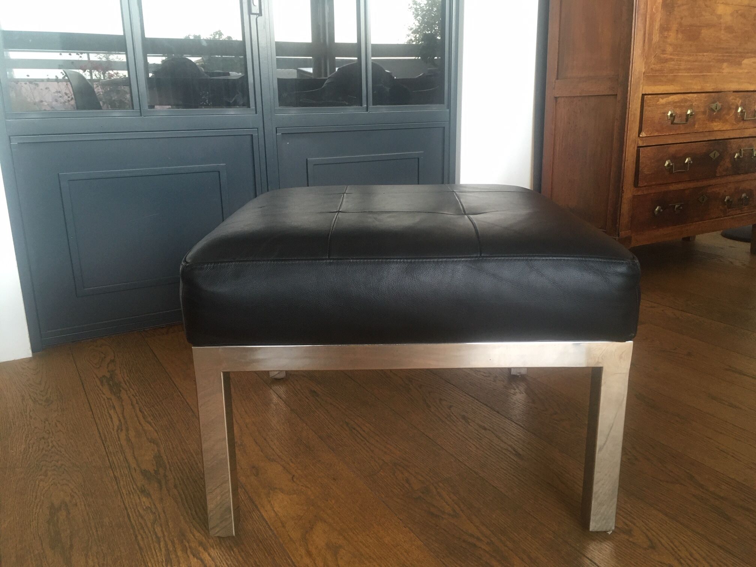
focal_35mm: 29
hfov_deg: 61.7
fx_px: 633
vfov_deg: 48.2
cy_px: 284
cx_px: 378
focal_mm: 4.15
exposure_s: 1/33
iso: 125
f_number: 2.2
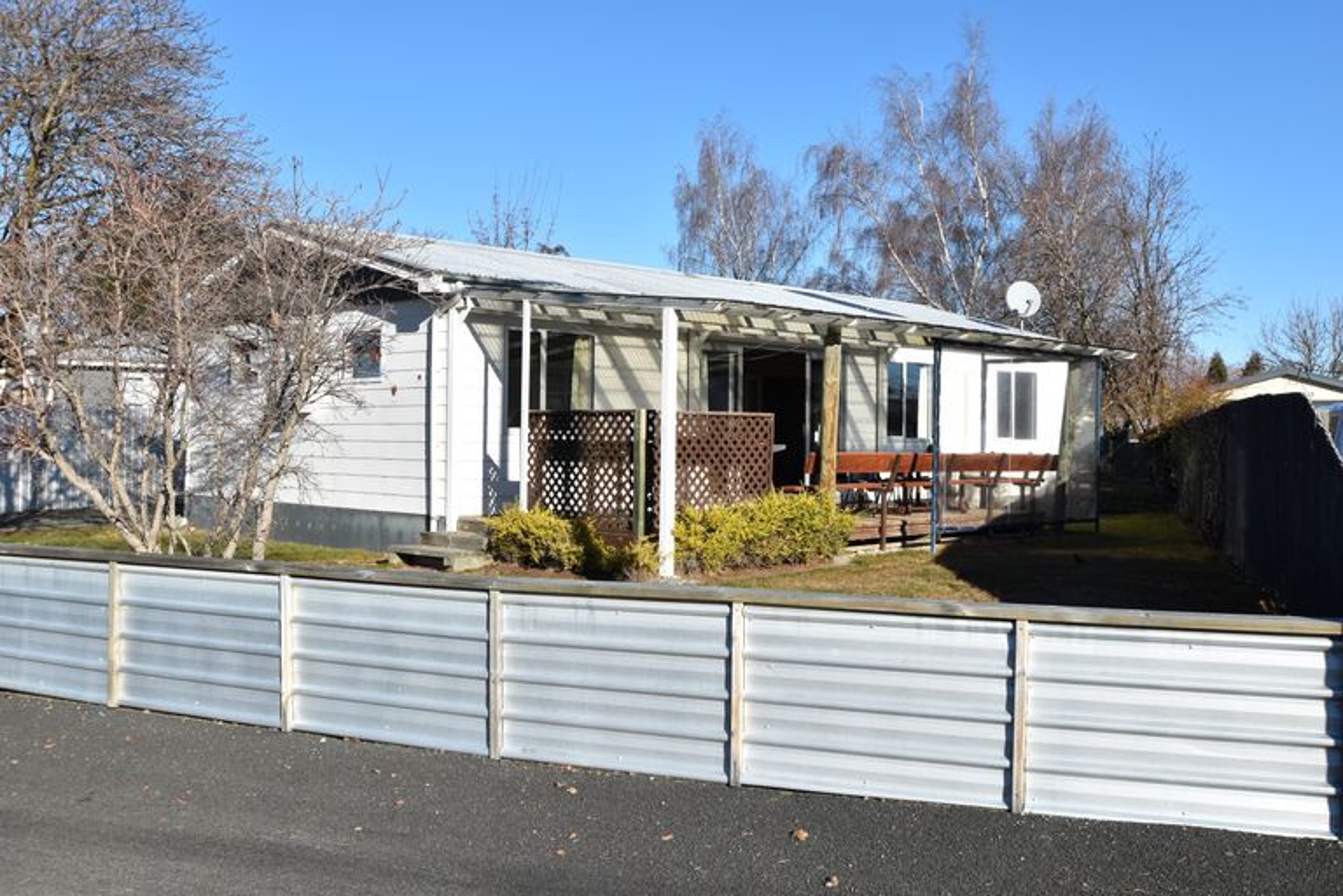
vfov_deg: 36.9
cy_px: 448
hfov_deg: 53.1
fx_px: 1343
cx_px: 672
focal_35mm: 36
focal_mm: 24
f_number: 10
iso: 200
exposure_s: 1/400
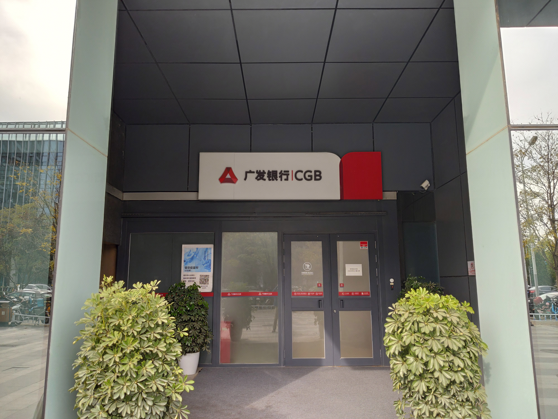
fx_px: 419
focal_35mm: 26
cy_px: 210
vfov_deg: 53.1
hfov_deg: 67.3
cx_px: 279
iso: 146
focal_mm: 4.75
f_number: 1.75
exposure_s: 1/100
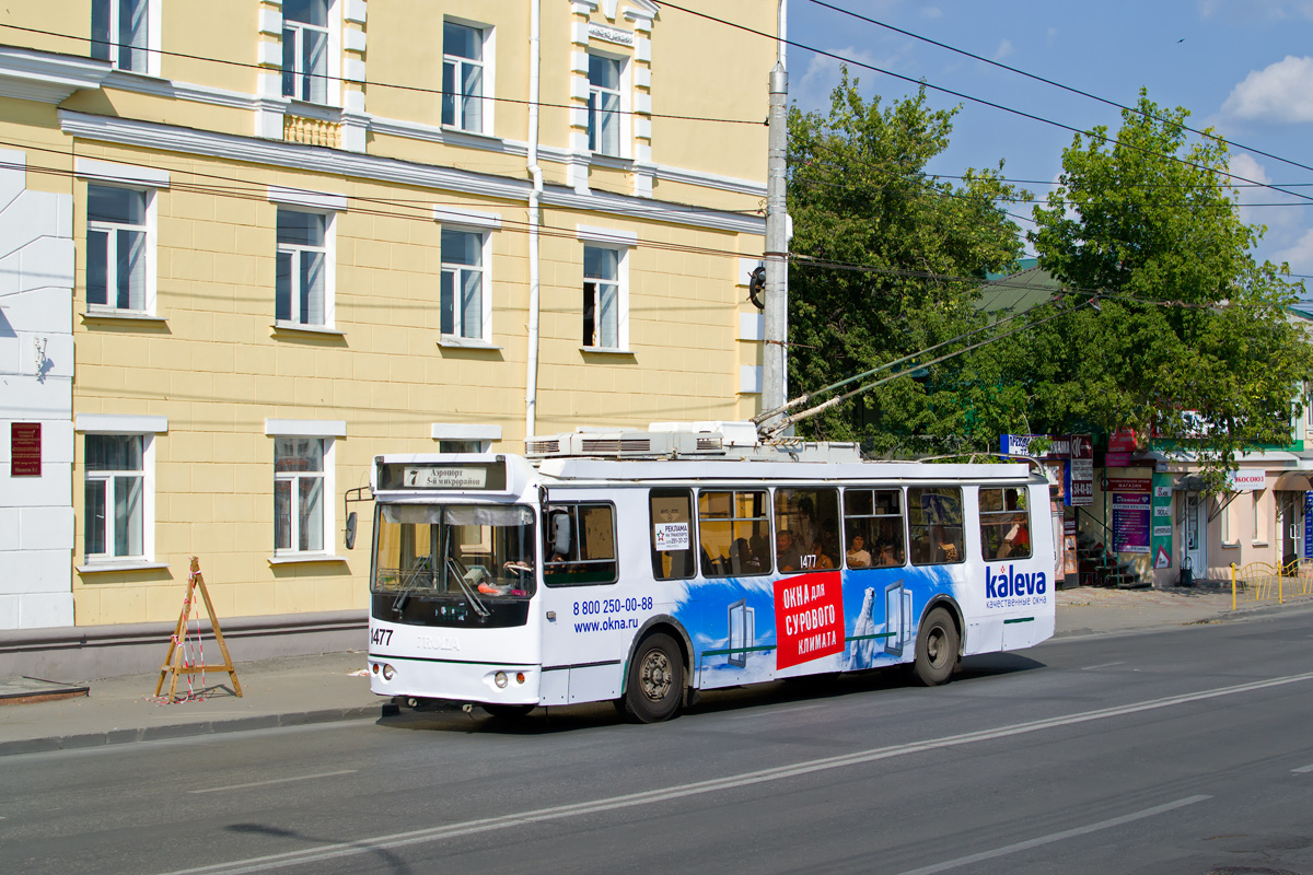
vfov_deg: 25.8
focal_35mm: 52
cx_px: 656
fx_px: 1915
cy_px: 438
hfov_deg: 37.9
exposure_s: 1/1000
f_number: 6.3
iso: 200
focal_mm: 35
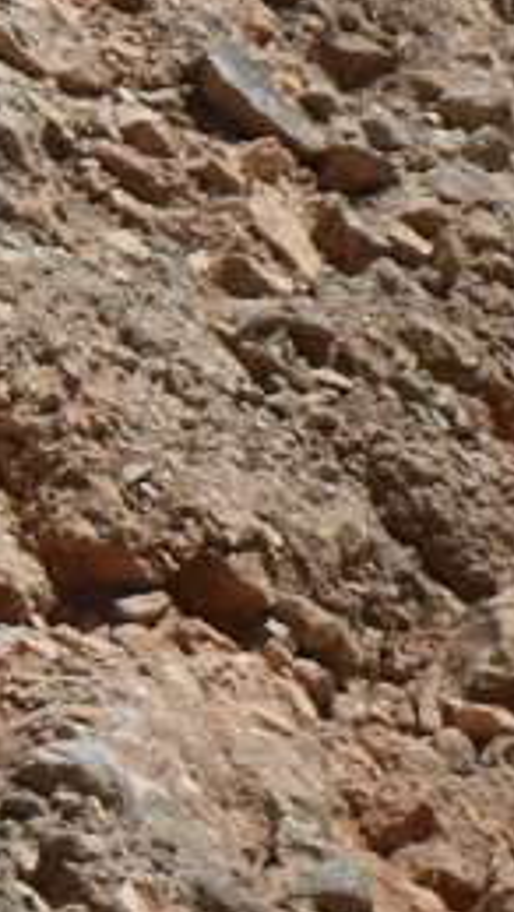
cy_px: 676
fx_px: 13740
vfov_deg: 3.8
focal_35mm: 568
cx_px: -905
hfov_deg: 2.1
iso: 80
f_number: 5.9
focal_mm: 24.5
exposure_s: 1/350
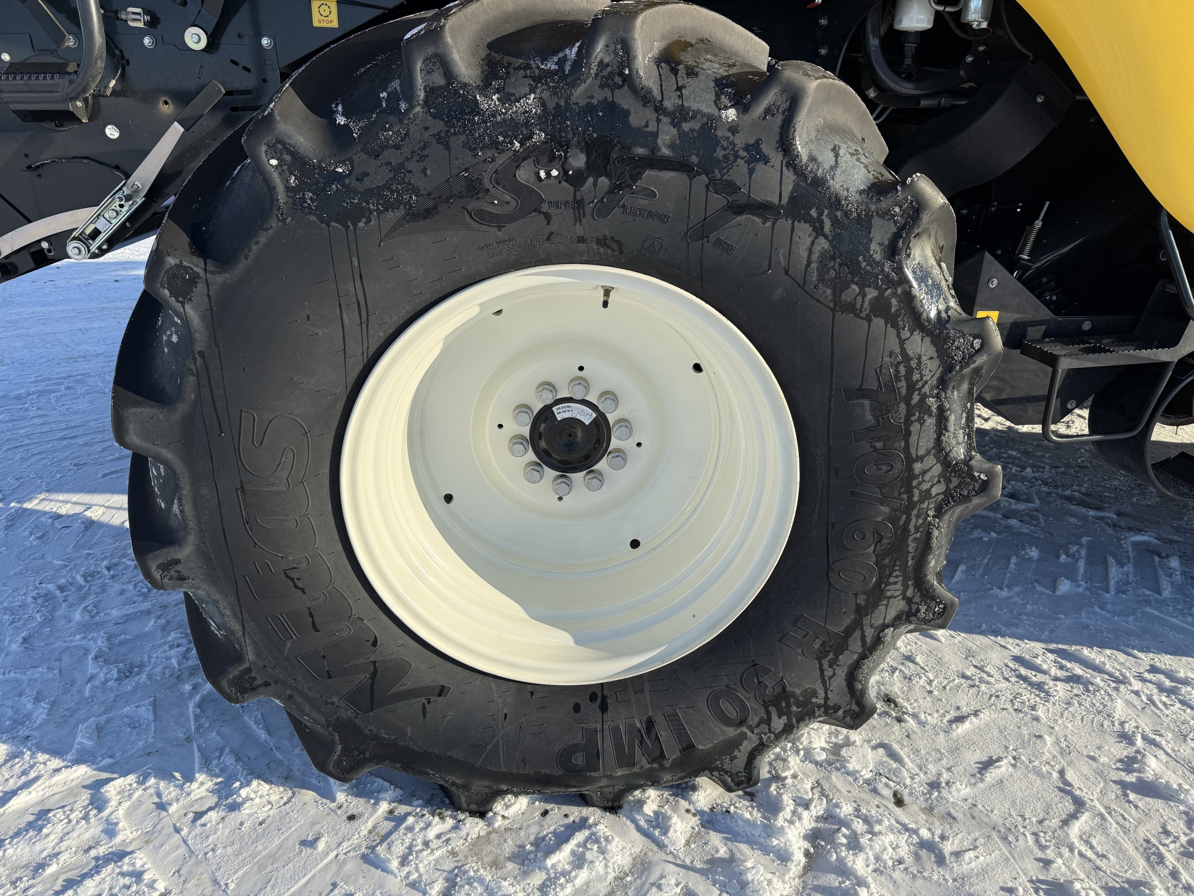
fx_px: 828
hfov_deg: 71.6
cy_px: 448
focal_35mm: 24
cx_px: 597
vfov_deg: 56.8
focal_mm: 6.76
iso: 100
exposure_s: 1/3953
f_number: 1.78
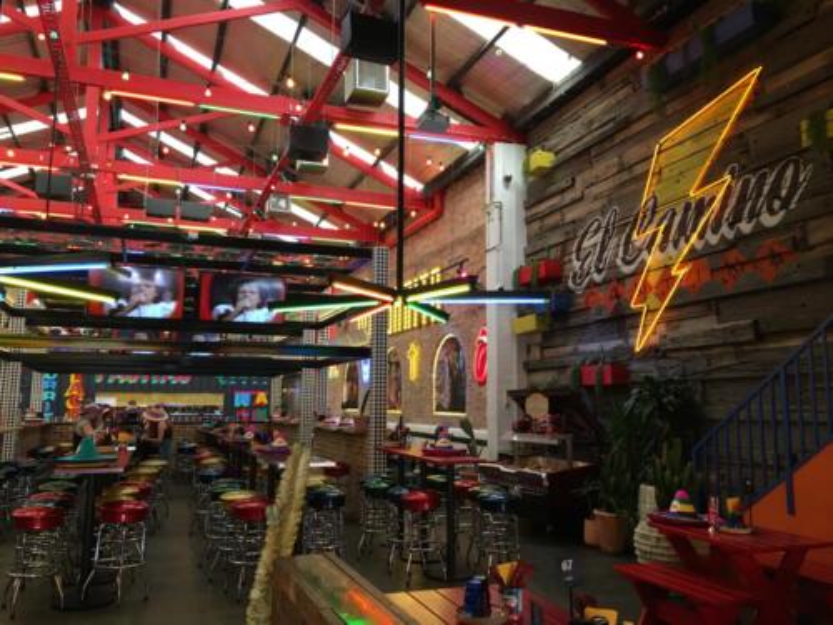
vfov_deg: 48.2
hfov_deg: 61.7
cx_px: 416
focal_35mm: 29
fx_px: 698
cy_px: 312
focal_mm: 4.15
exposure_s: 1/33
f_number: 2.2
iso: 50
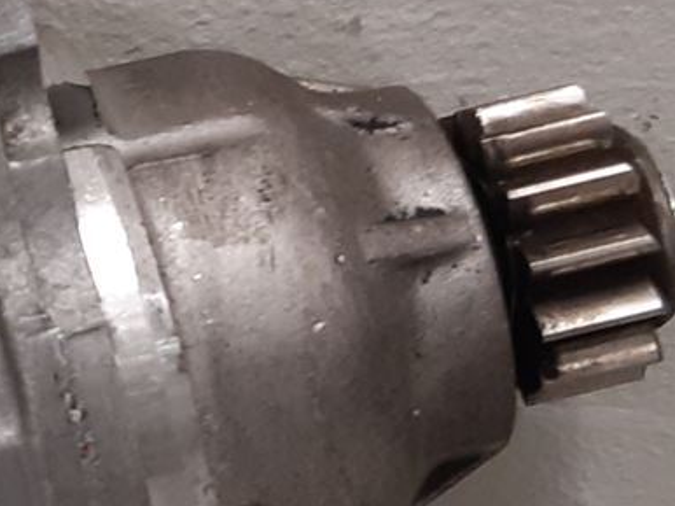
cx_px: -374
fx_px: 2689
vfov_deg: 10.7
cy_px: 145
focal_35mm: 138
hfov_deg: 13.4
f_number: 1.7
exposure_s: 1/50
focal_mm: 3.93
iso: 160
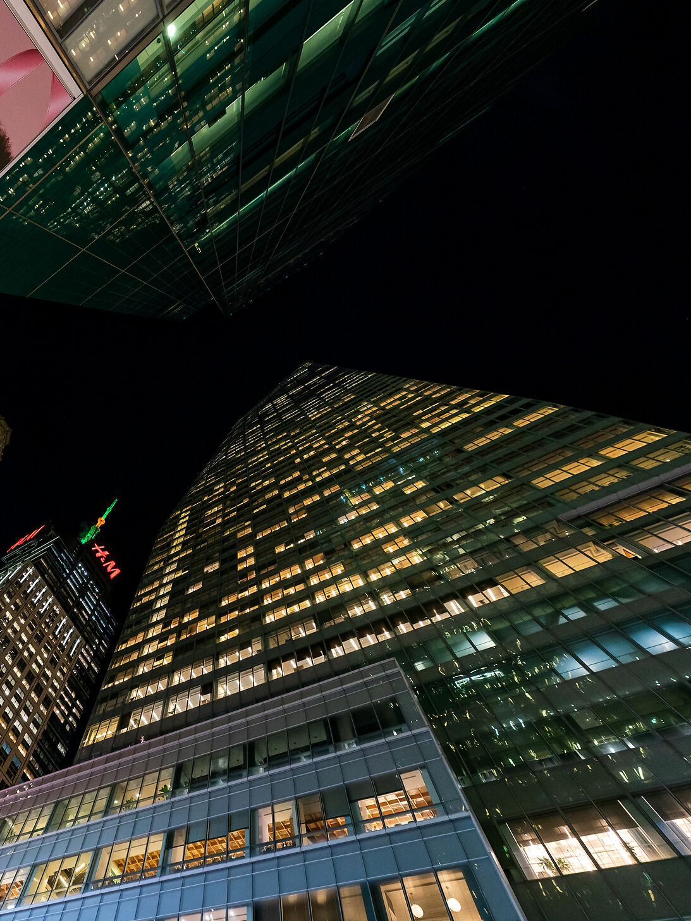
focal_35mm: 19
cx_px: 71
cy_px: 491
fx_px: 506
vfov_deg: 84.5
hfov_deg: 58.8
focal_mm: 12
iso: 1000
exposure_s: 1/50
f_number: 2.8
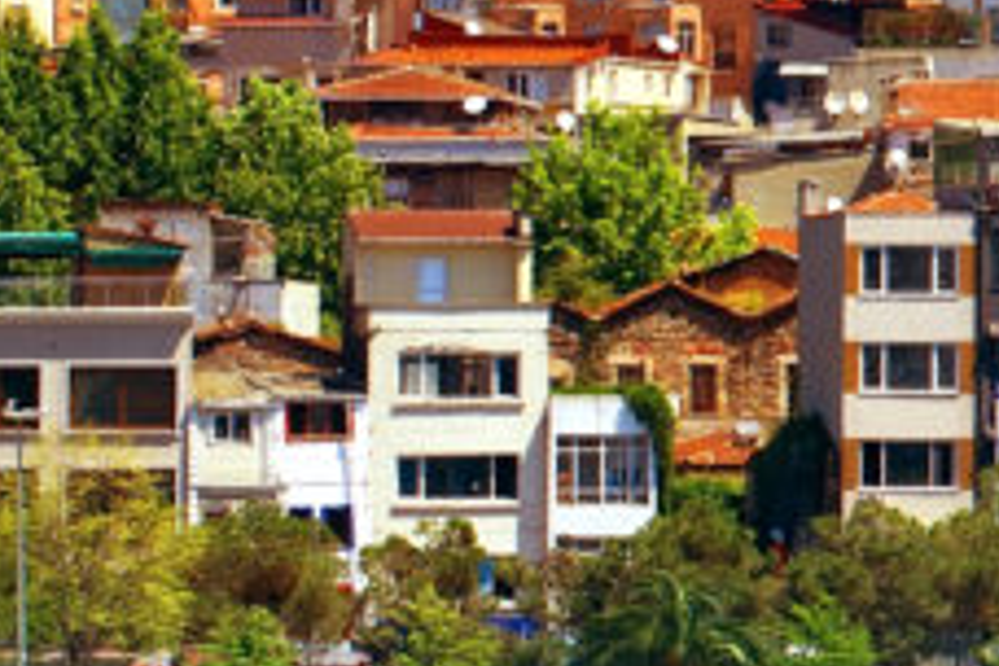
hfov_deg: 3.9
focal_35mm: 520
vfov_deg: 2.6
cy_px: -37
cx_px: 2090
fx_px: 14429
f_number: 7.1
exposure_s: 1/500
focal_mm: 116
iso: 320
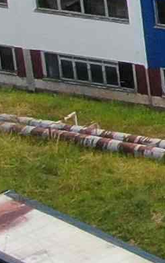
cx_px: 888
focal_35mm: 260
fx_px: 1867
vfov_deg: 7.8
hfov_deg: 4.3
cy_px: -233
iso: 100
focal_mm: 4.39
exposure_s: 1/1000
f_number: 2.8
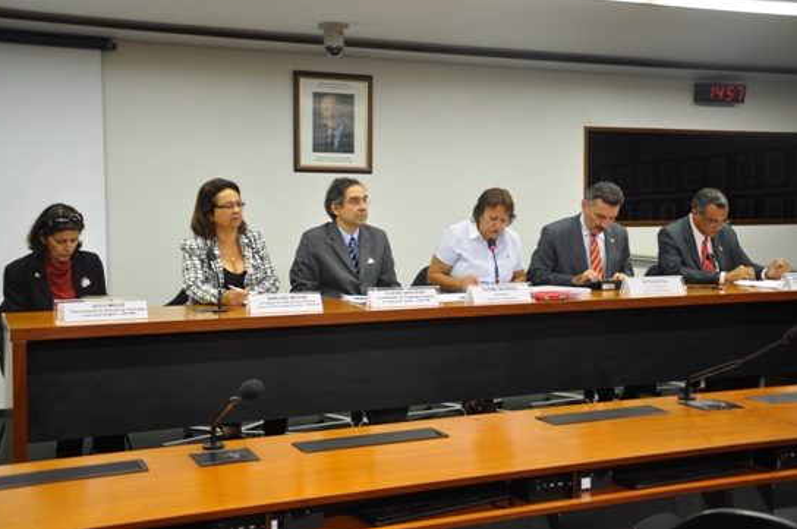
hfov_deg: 45.5
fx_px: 951
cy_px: 259
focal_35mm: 43
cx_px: 392
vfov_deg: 31.1
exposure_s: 1/20
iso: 400
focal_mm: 28
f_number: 4.2
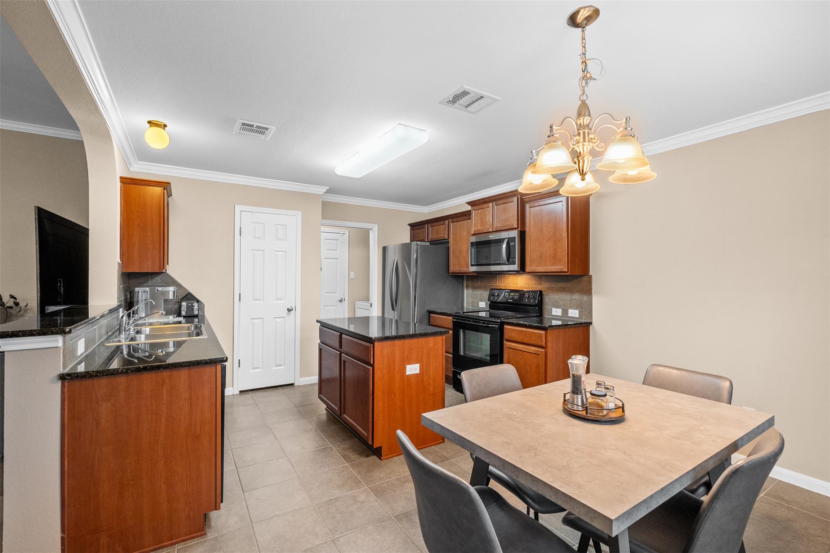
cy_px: 276
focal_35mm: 16
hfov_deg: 96.7
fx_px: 369
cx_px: 415
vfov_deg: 73.7
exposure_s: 1/3
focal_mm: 16
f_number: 10
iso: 640
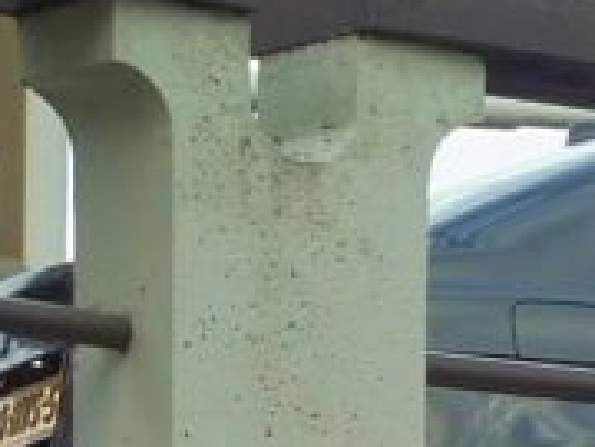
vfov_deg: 3.4
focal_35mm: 427
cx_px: 1388
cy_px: 1230
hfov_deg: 4.5
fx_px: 7340
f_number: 5
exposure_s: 1/60
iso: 200
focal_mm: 13.3
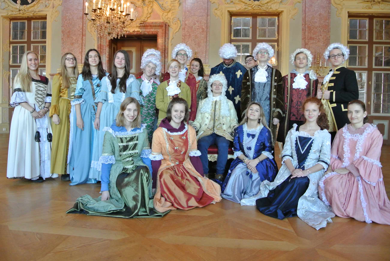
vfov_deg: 48.0
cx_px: 195
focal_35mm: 27
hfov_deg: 67.3
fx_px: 293
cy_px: 130
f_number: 3.5
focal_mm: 10
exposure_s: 1/50
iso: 800
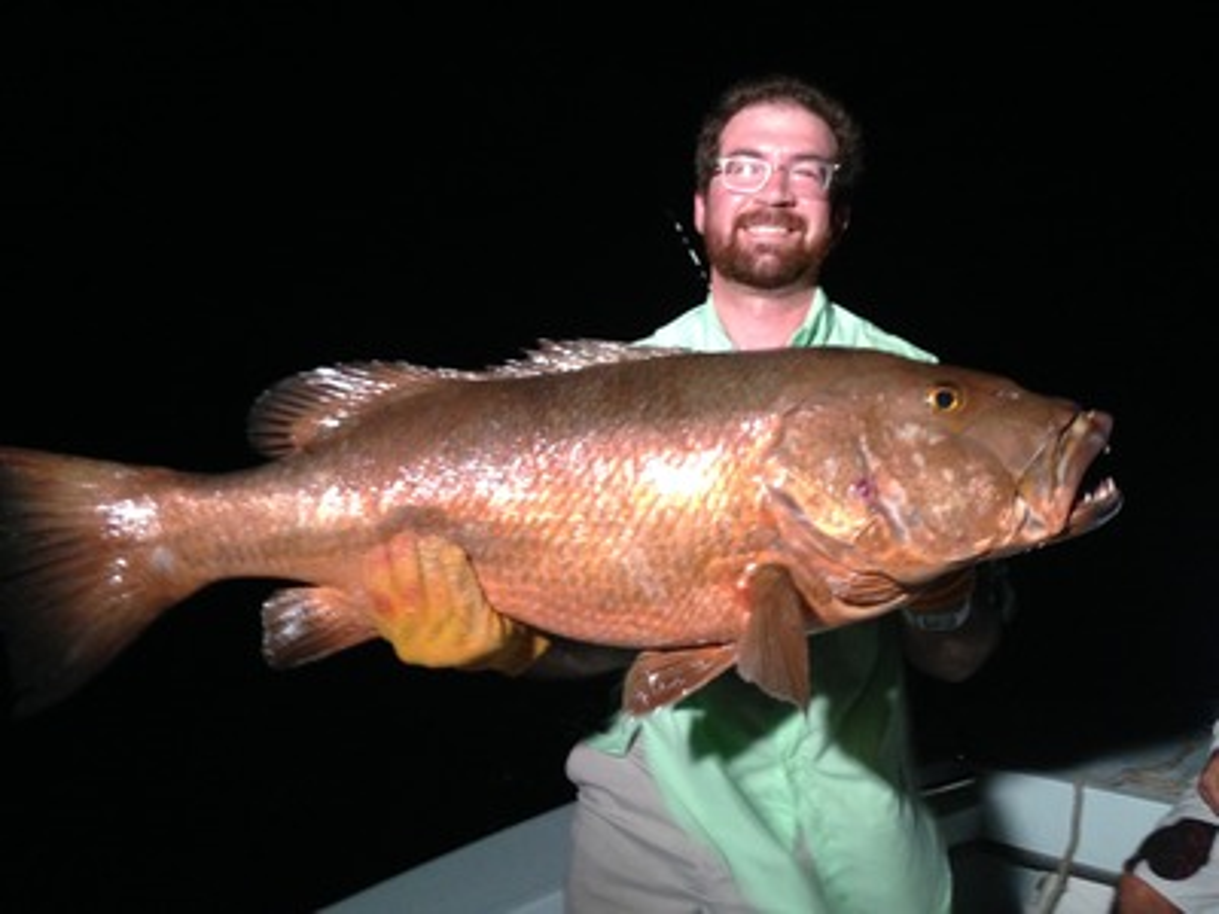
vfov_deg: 42.9
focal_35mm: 33
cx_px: 610
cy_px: 457
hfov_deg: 55.4
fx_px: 1162
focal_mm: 4.12
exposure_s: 1/20
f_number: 2.4
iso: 320
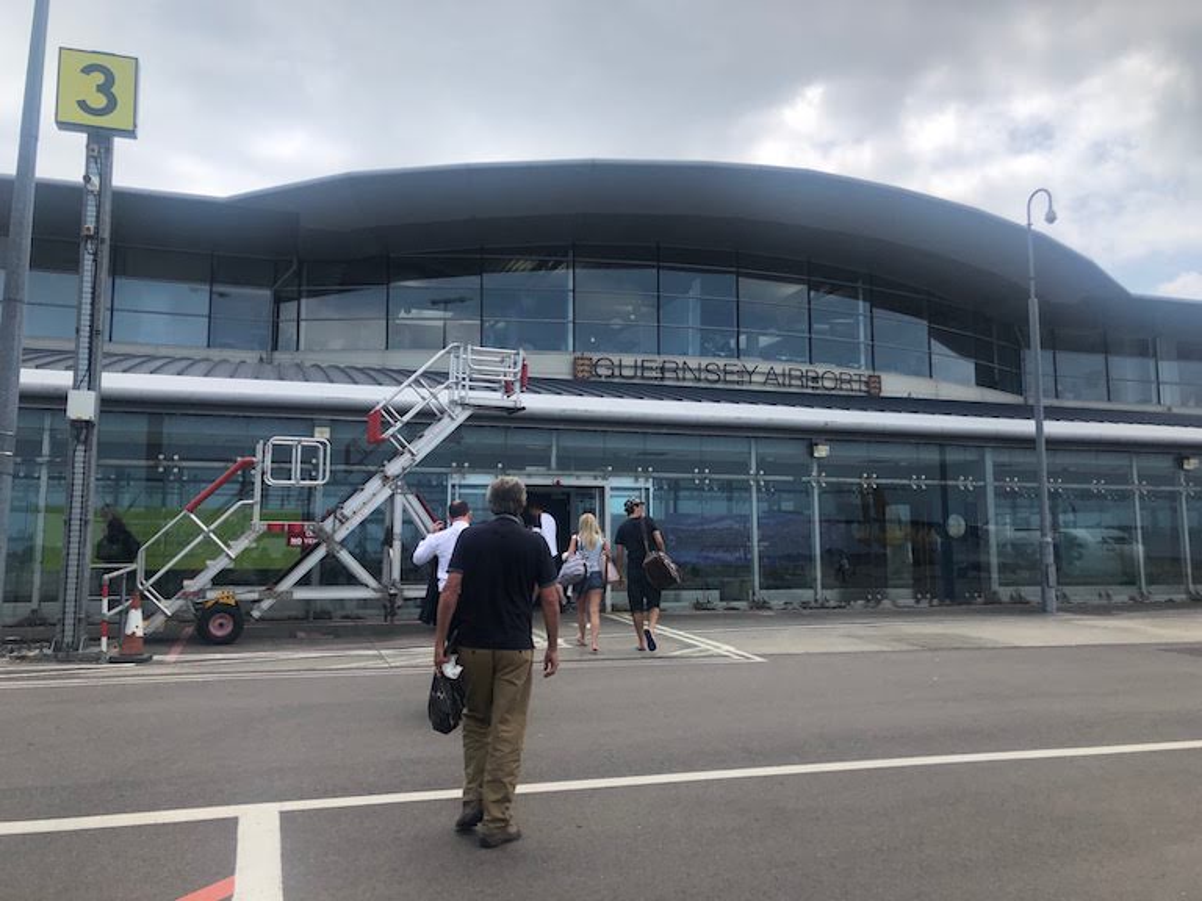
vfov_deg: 49.7
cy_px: 450
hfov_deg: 63.4
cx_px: 601
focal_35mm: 28
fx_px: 972
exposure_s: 1/3205
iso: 20
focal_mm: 4
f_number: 1.8
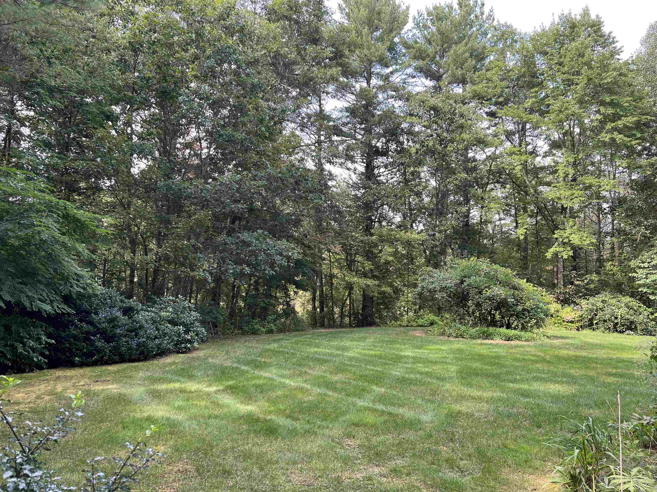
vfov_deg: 53.1
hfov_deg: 67.3
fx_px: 493
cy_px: 246
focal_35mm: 26
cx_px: 328
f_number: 1.5
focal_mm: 5.7
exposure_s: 1/204
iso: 40
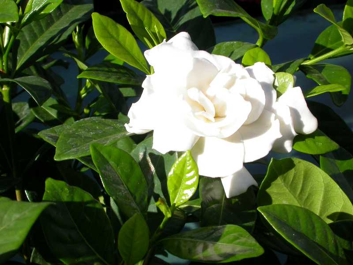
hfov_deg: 25.0
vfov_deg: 18.9
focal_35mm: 78
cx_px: 176
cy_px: 132
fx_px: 795
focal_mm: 16.2
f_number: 7.9
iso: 100
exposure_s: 1/206
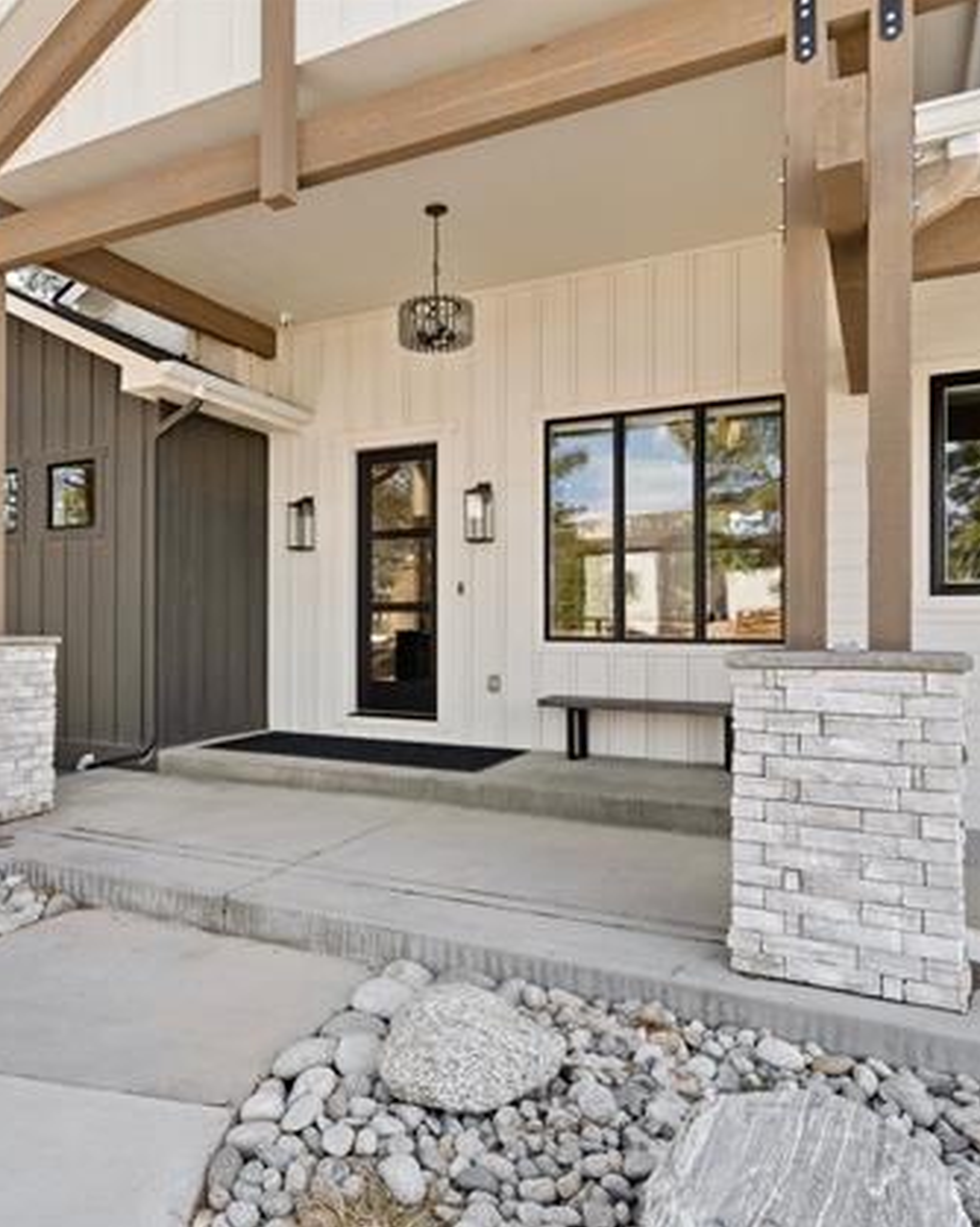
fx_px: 834
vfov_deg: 72.6
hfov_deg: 60.3
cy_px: 619
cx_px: 390
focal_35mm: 23
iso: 100
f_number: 5.6
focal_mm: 16
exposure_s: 1/125
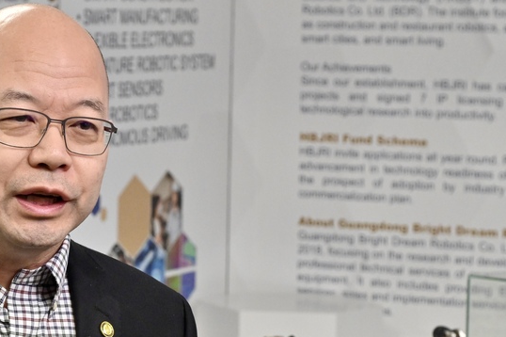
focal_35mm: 154
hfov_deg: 13.2
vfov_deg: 8.9
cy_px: 329
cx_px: 70
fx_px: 2163
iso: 2000
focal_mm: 69
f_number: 6.3
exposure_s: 1/125
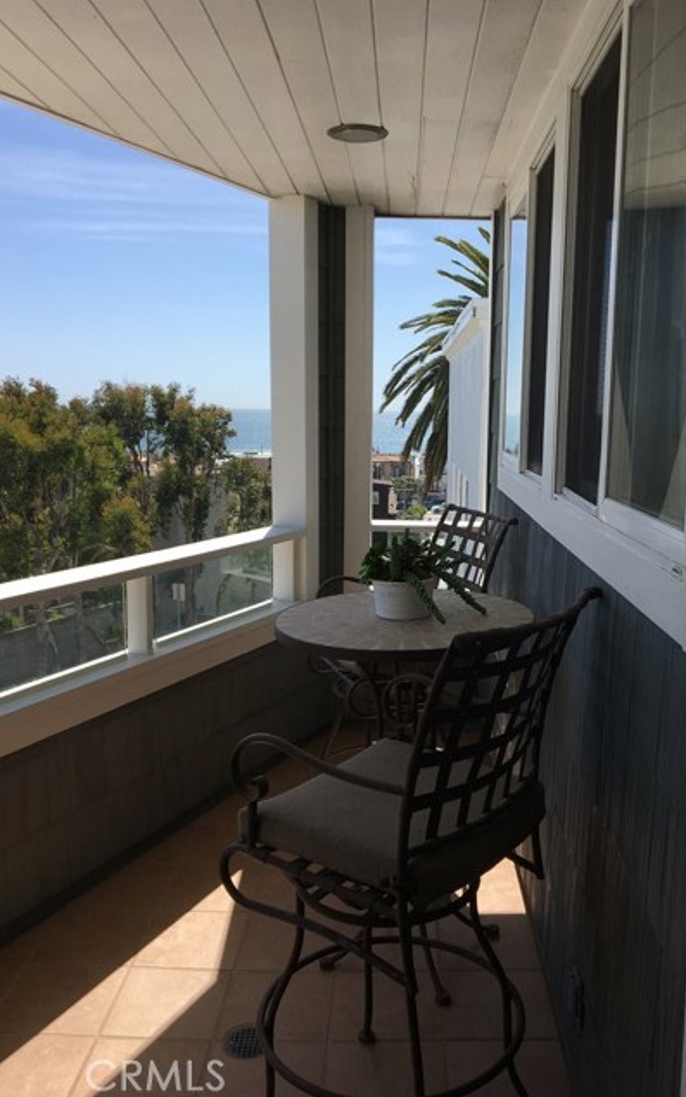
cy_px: 548
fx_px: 927
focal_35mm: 31
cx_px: 391
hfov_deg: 40.5
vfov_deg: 61.2
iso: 25
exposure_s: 1/1399
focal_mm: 4.15
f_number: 2.2
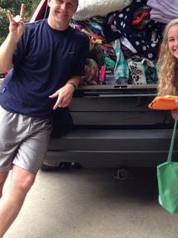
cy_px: 101
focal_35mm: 56
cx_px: 123
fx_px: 384
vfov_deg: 34.3
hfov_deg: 25.9
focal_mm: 4.12
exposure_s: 1/40
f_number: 2.4
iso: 64
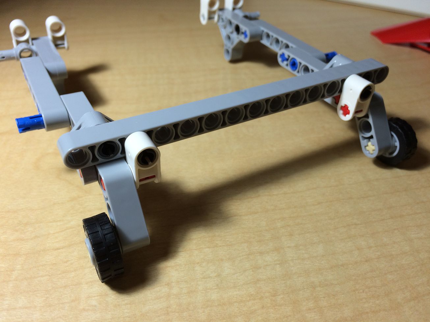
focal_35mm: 29
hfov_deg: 61.7
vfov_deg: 48.2
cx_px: 215
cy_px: 161
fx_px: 360
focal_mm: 4.15
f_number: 2.2
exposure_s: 1/60
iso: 40
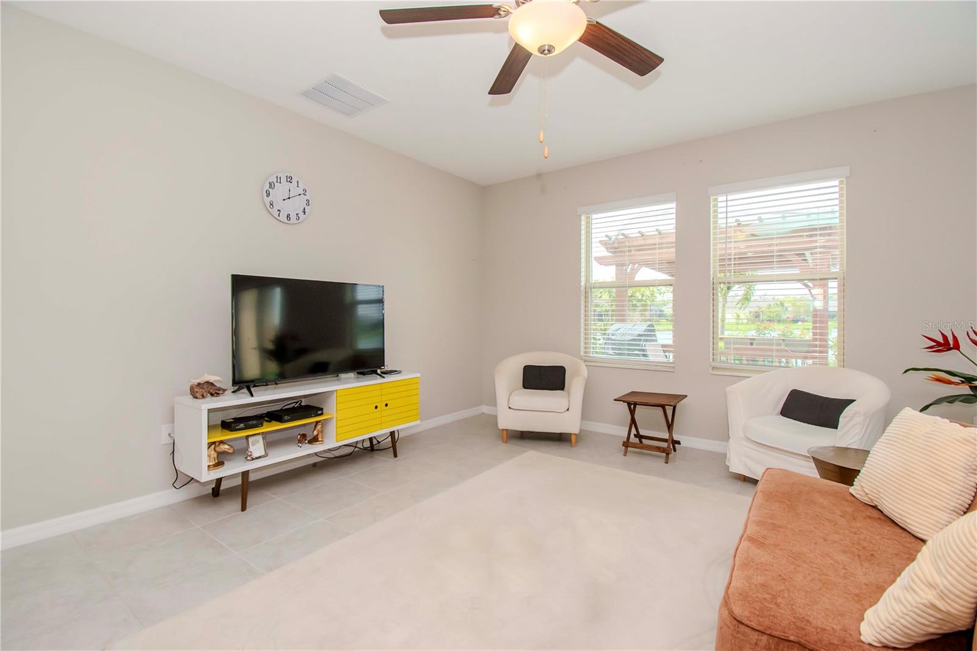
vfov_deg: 77.3
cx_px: 488
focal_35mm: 15
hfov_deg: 100.4
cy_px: 326
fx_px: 407
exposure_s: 1/200
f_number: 8
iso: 800
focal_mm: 10
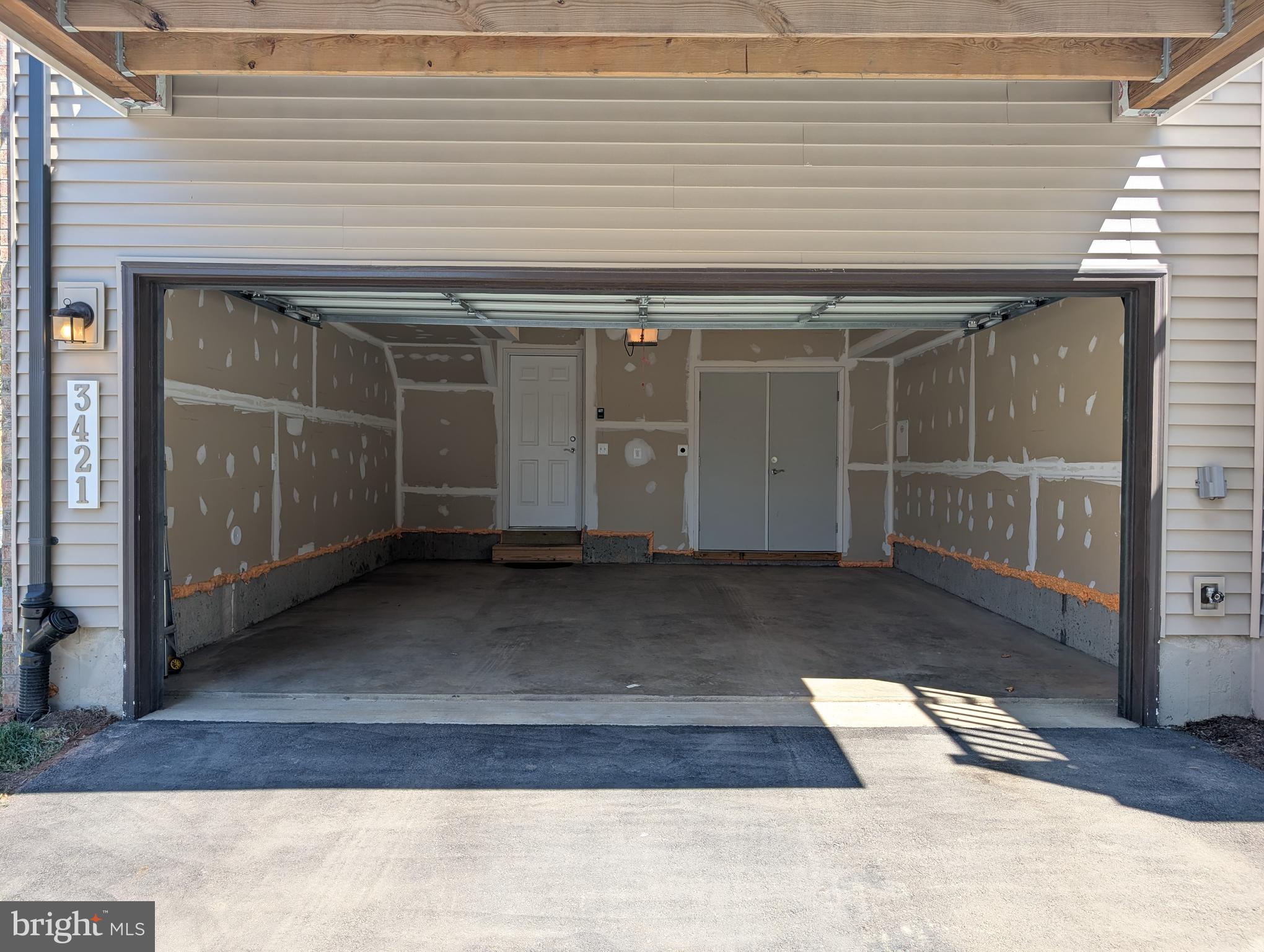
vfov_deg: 56.9
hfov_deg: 71.5
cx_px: 632
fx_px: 878
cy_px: 476
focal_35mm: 24
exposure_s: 1/328
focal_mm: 6.9
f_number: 1.68
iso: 22
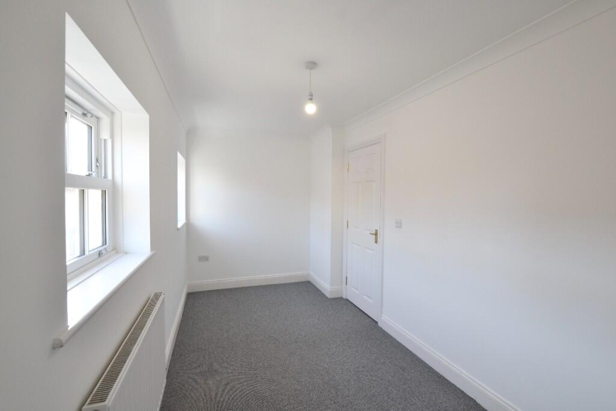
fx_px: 257
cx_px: 308
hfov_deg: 100.4
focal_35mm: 15
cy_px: 206
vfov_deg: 77.3
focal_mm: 10
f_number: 5.6
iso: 400
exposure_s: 1/50
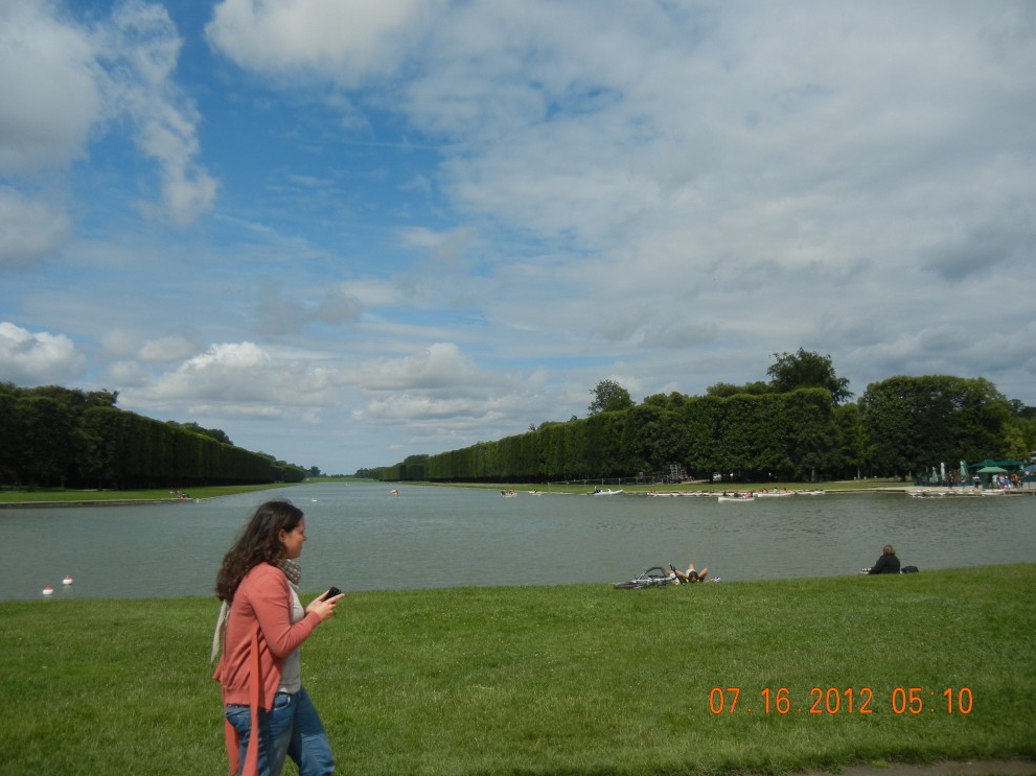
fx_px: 928
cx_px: 503
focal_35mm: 31
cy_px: 383
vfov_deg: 45.4
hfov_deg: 58.3
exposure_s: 1/900
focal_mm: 5.4
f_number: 7
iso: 160
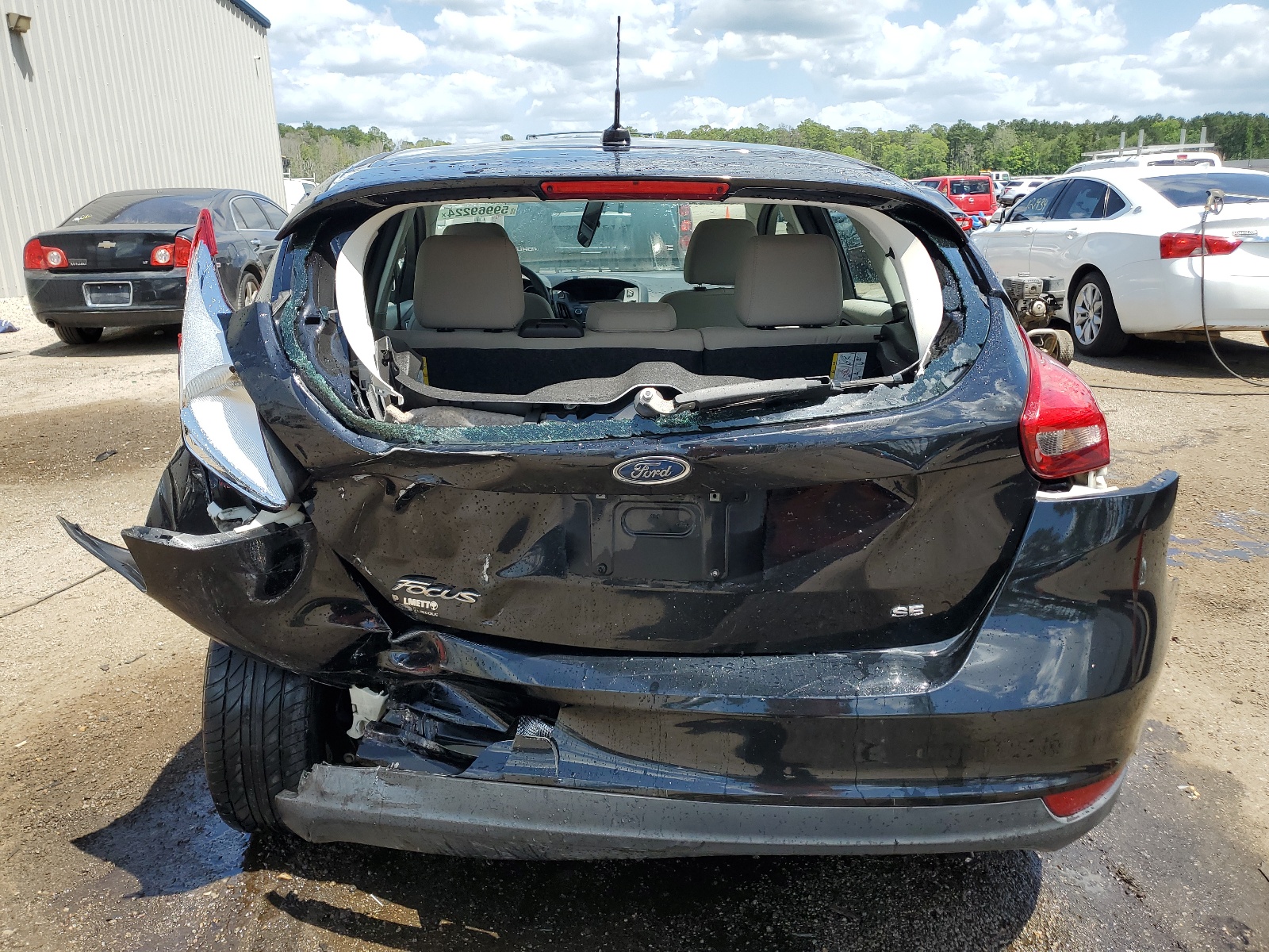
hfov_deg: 67.3
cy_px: 476
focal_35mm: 26
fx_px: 953
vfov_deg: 53.1
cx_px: 634
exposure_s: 1/2000
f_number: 1.5
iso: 50
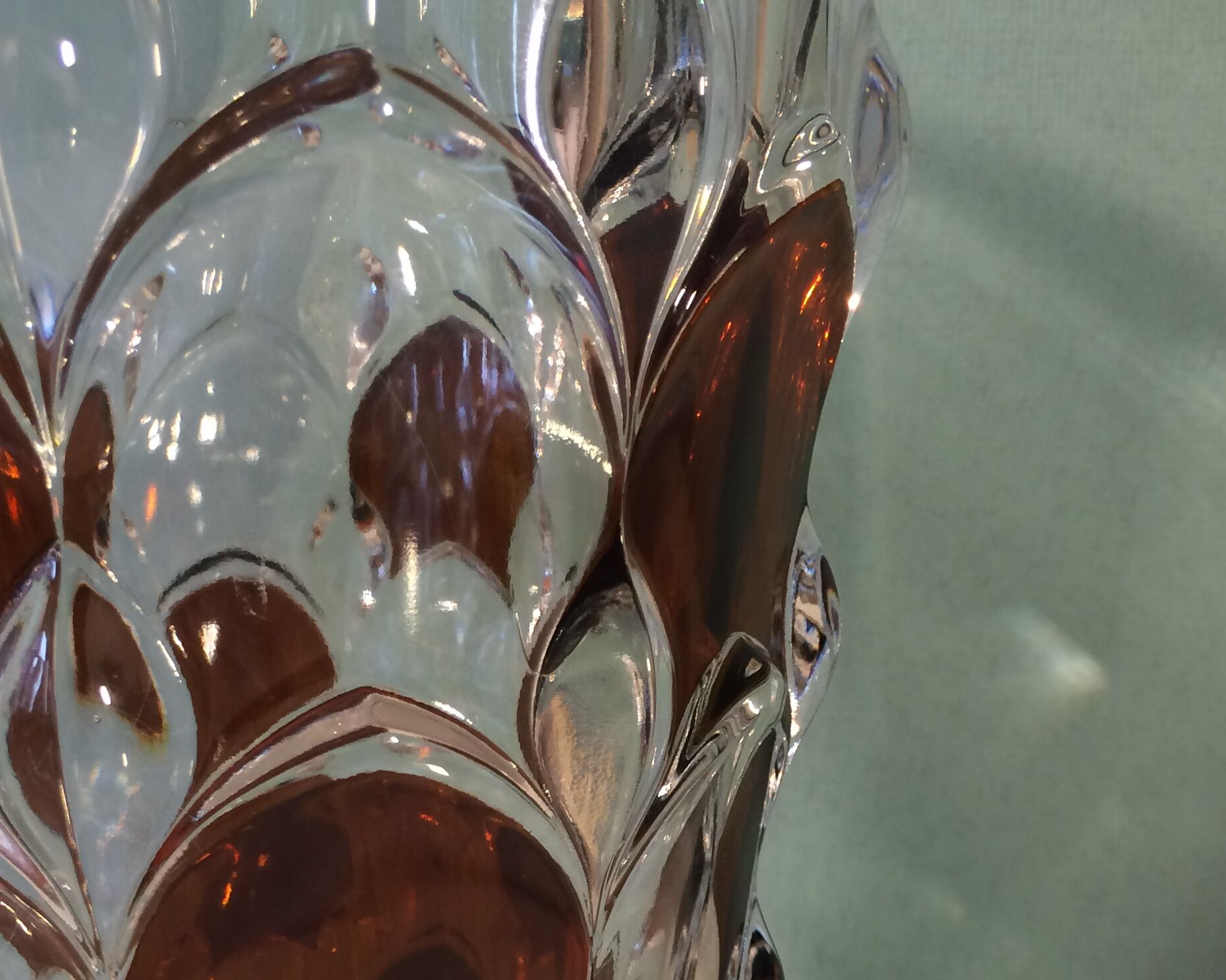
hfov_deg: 37.3
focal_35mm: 50
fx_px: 1814
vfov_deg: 29.2
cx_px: 656
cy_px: 853
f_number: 2.2
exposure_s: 1/33
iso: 100
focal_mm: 4.15
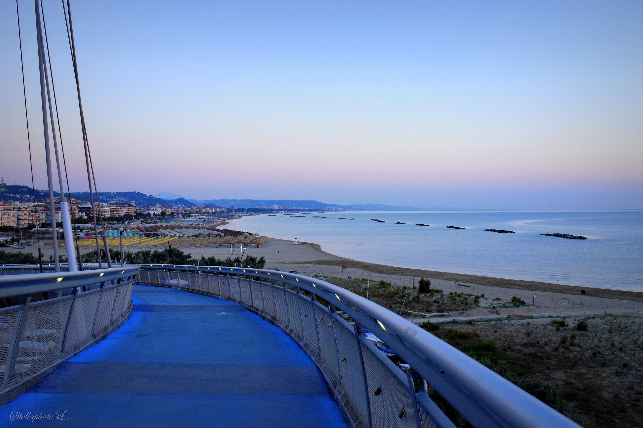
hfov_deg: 53.1
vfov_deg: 36.9
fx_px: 643
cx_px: 322
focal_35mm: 36
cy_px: 214
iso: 3200
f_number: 9
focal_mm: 24
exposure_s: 1/320
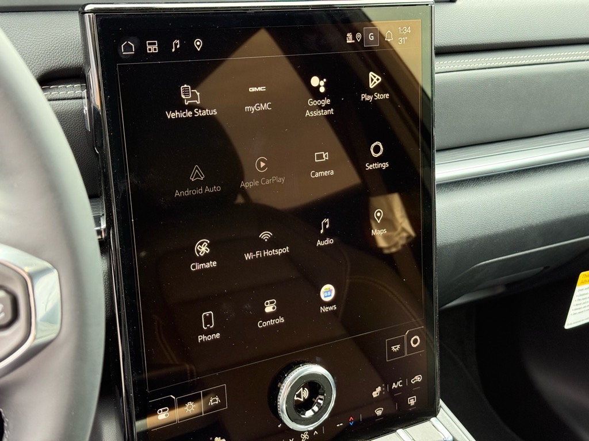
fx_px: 817
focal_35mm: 48
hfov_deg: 39.7
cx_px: 294
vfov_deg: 30.3
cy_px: 220
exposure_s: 1/60
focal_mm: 6.76
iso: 200
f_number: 1.78
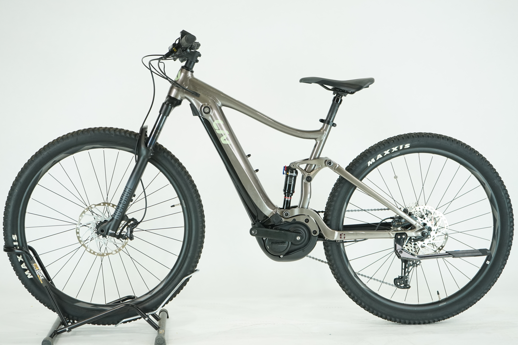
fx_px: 849
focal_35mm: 59
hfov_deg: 33.9
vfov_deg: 23.0
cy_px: 172
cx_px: 259
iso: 1600
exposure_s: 1/200
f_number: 5
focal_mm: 59
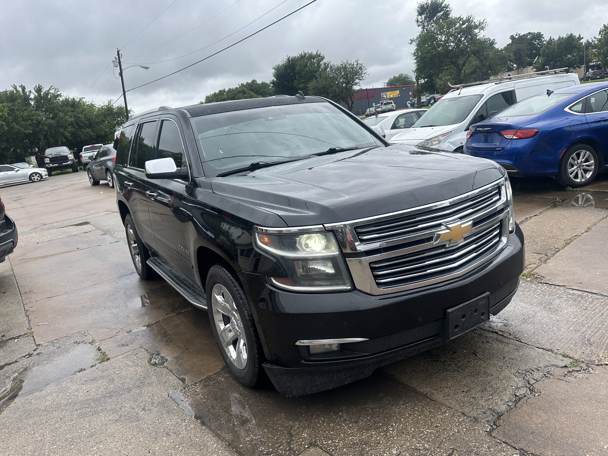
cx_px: 301
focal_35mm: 26
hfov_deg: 67.3
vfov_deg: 53.0
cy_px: 216
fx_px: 457
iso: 80
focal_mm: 6.86
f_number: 1.78
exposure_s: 1/999
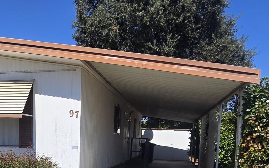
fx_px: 301
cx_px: 78
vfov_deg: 28.4
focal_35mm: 41
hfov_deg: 47.0
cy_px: 185
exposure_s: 1/2715
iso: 50
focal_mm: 2.2
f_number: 2.2
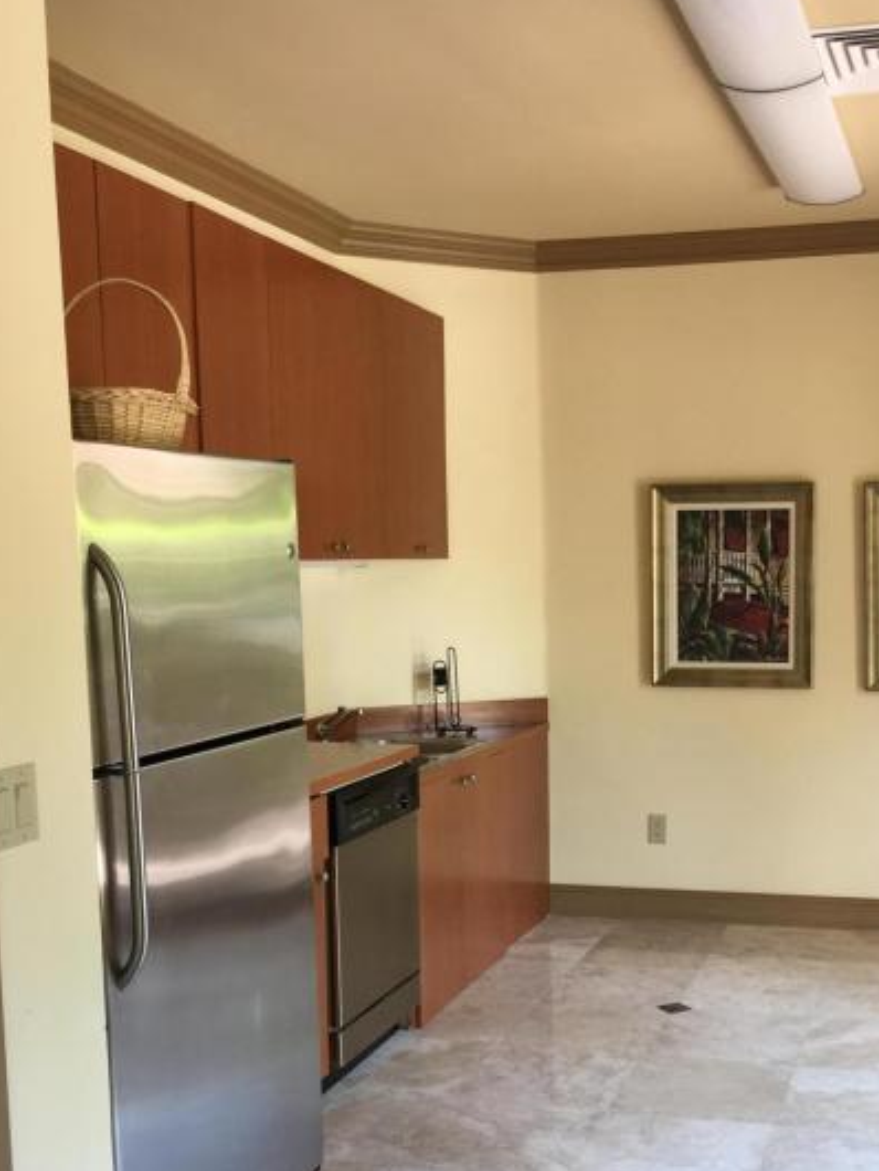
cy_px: 758
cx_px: 621
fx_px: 1421
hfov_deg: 33.9
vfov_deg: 44.3
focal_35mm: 42
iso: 40
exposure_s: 1/30
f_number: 2.2
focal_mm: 4.15
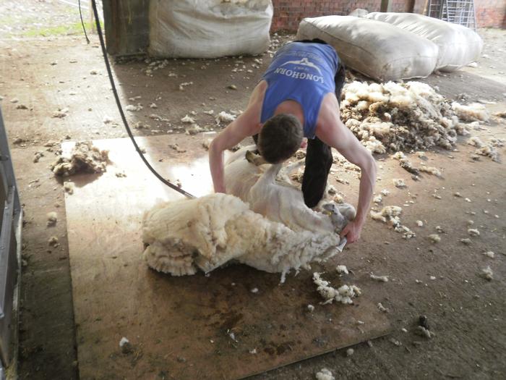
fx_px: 453
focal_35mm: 31
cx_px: 253
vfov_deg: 45.4
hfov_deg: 58.4
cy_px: 190
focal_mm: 5.45
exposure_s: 1/30
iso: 125
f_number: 2.9
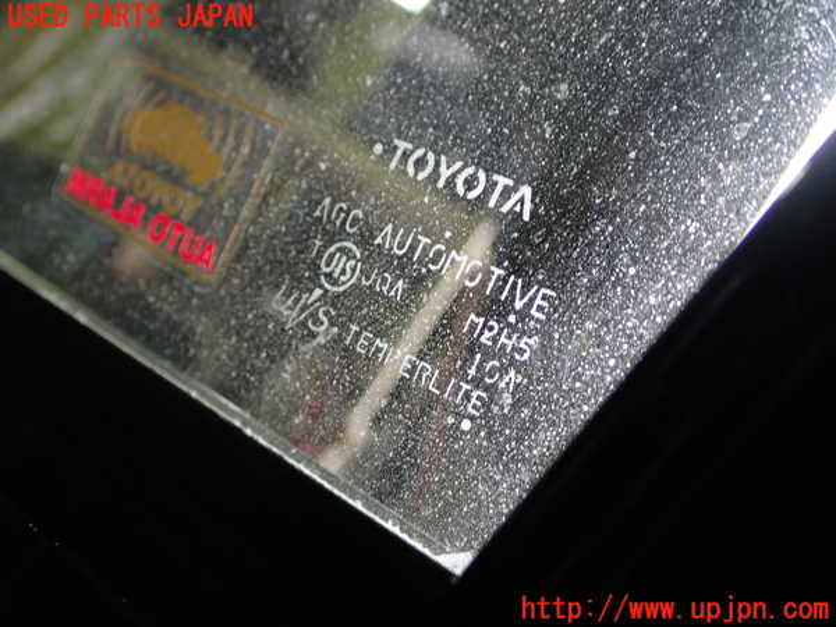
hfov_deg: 45.8
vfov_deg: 35.1
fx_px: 990
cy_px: 314
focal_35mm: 41
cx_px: 418
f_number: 2.8
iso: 250
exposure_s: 1/40
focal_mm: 7.31
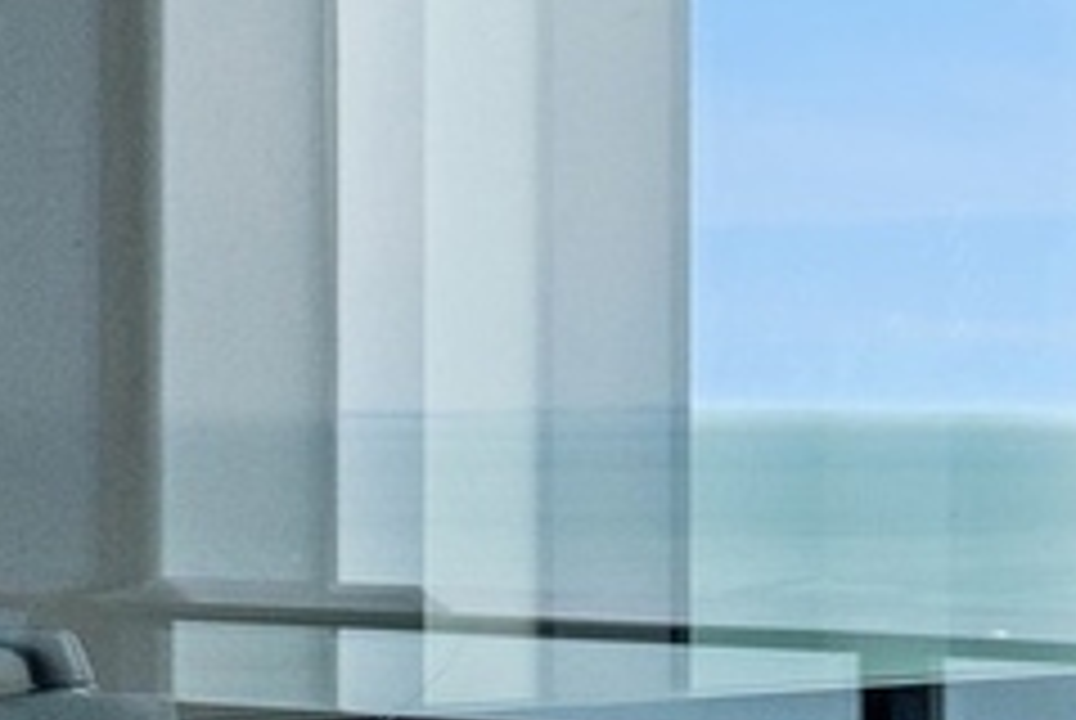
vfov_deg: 11.9
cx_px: 3566
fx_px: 3441
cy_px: 464
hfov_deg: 10.1
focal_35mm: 115
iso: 320
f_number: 7.1
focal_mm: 17
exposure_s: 1/1000
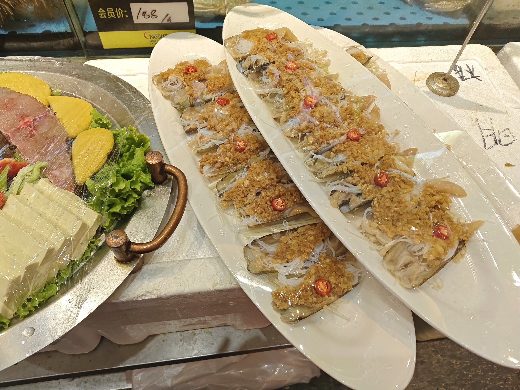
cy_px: 195
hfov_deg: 73.9
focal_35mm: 23
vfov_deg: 58.9
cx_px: 260
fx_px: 345
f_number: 1.88
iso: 324
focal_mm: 5.56
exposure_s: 1/101
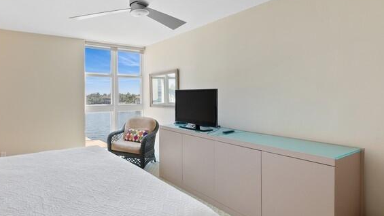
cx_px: 122
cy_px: 95
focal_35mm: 20
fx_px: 204
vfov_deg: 55.8
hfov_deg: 83.0
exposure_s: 1/10
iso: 160
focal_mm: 12
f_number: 11
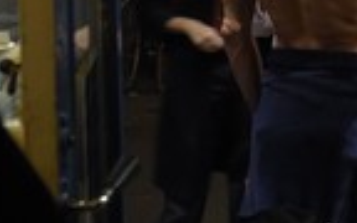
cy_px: -92
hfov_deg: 19.1
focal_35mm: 107
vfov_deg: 11.8
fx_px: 1041
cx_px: 326
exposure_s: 1/6
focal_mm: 24
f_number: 4
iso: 400
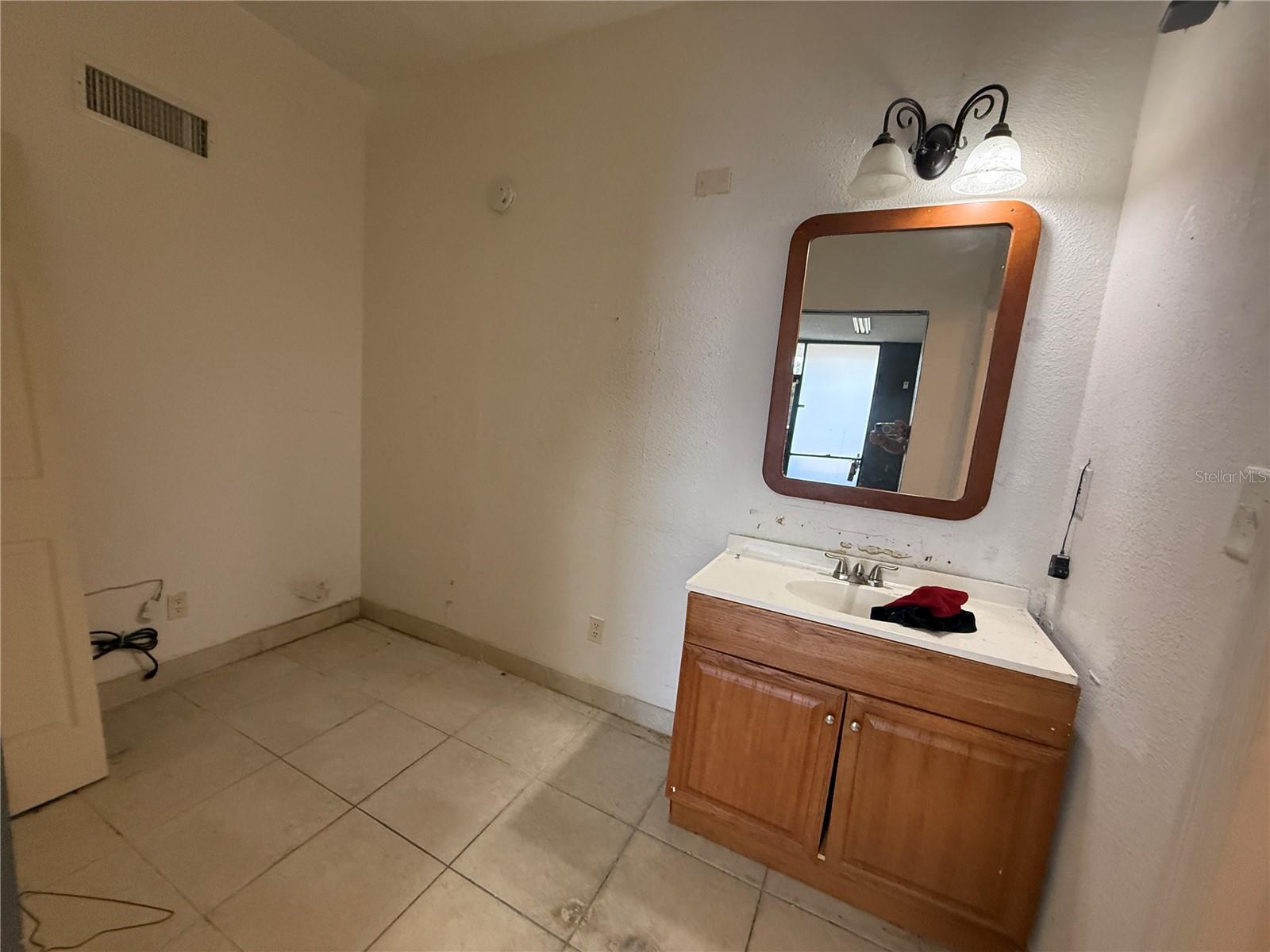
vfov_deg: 85.7
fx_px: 514
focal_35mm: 14
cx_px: 635
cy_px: 476
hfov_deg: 102.1
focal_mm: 2.22
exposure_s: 1/120
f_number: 2.2
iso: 500
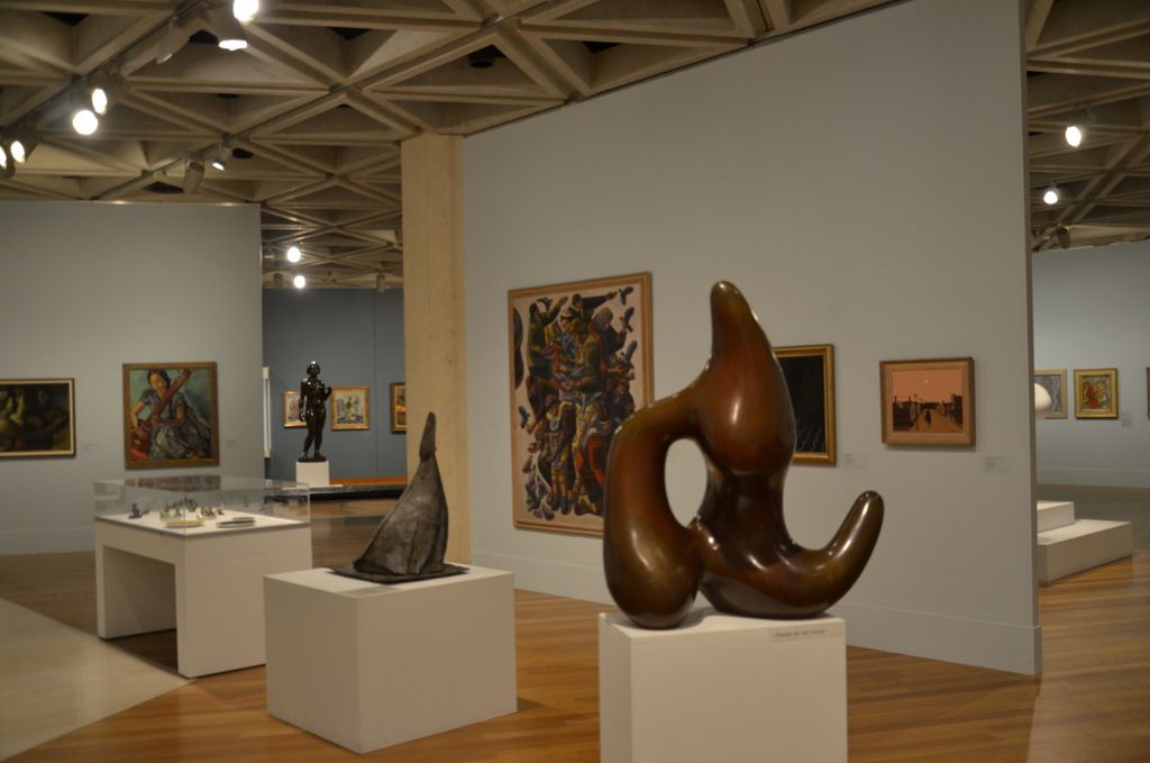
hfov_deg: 57.3
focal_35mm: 33
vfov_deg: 39.8
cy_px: 382
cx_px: 575
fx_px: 1052
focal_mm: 22
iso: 800
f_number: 3.8
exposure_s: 1/50
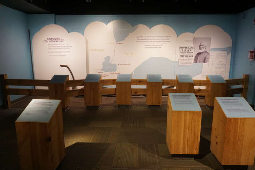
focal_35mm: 27
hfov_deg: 68.3
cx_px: 128
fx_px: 188
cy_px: 87
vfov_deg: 48.7
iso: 1000
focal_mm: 17
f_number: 4
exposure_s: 1/160
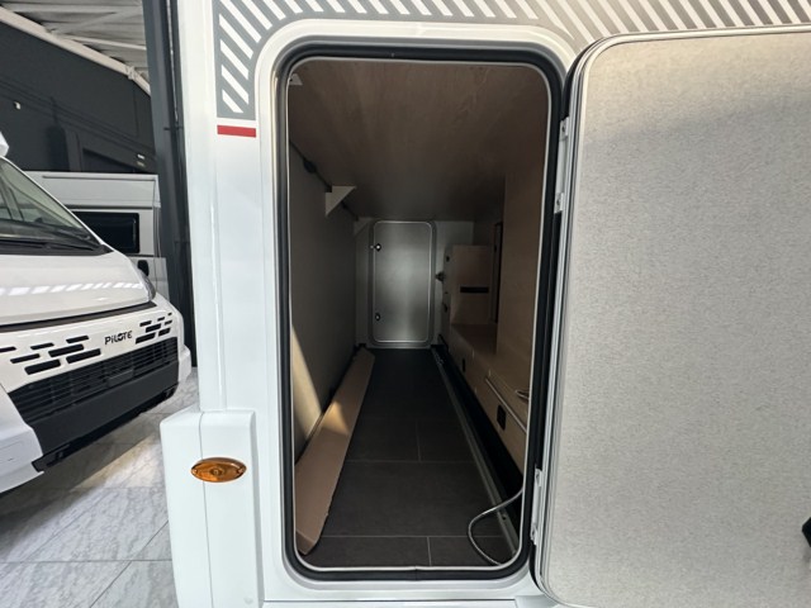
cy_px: 304
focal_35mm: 14
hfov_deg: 102.1
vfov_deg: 85.7
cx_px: 406
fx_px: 328
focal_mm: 2.22
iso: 1250
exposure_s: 1/50
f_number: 2.2
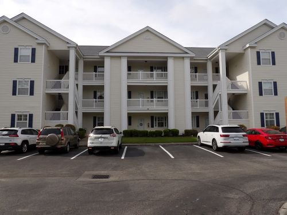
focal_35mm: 24
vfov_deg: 56.8
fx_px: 199
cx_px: 144
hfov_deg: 71.6
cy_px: 108
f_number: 4.6
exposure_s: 1/617
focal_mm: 4.3
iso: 100
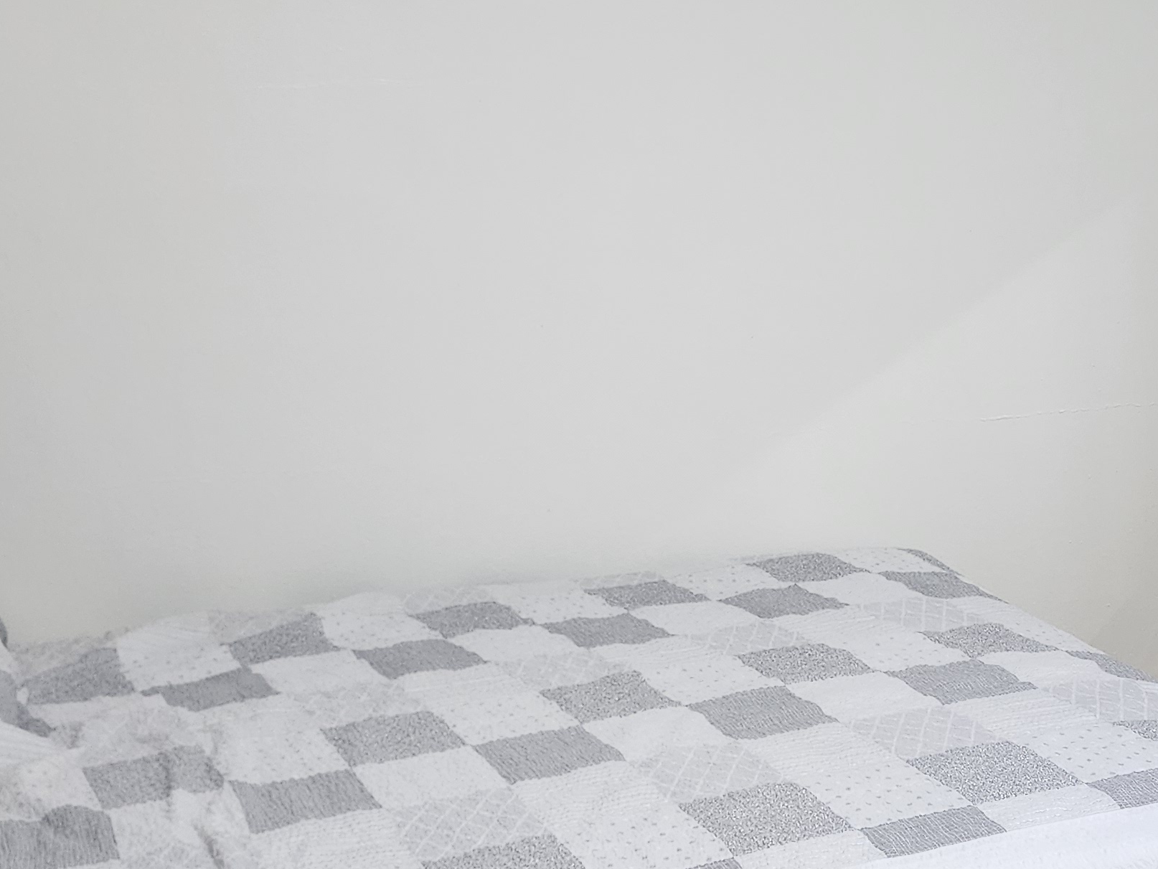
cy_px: 352
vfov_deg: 25.6
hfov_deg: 33.6
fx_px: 1907
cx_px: 730
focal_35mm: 57
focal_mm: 6.4
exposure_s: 1/120
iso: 500
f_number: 1.8
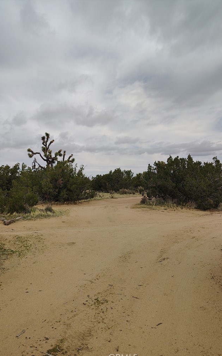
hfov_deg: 47.6
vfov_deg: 70.4
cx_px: 107
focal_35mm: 26
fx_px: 252
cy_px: 181
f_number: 1.8
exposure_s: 1/1894
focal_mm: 5.56
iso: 120
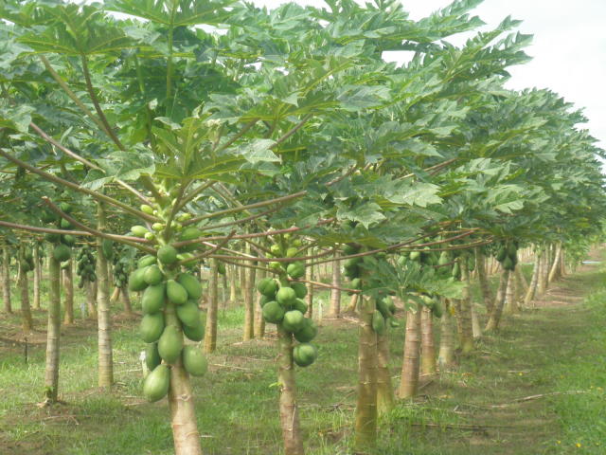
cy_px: 228
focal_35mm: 111
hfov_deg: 17.7
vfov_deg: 13.3
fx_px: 1943
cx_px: 303
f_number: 5.8
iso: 80
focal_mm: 19.6
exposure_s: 1/100
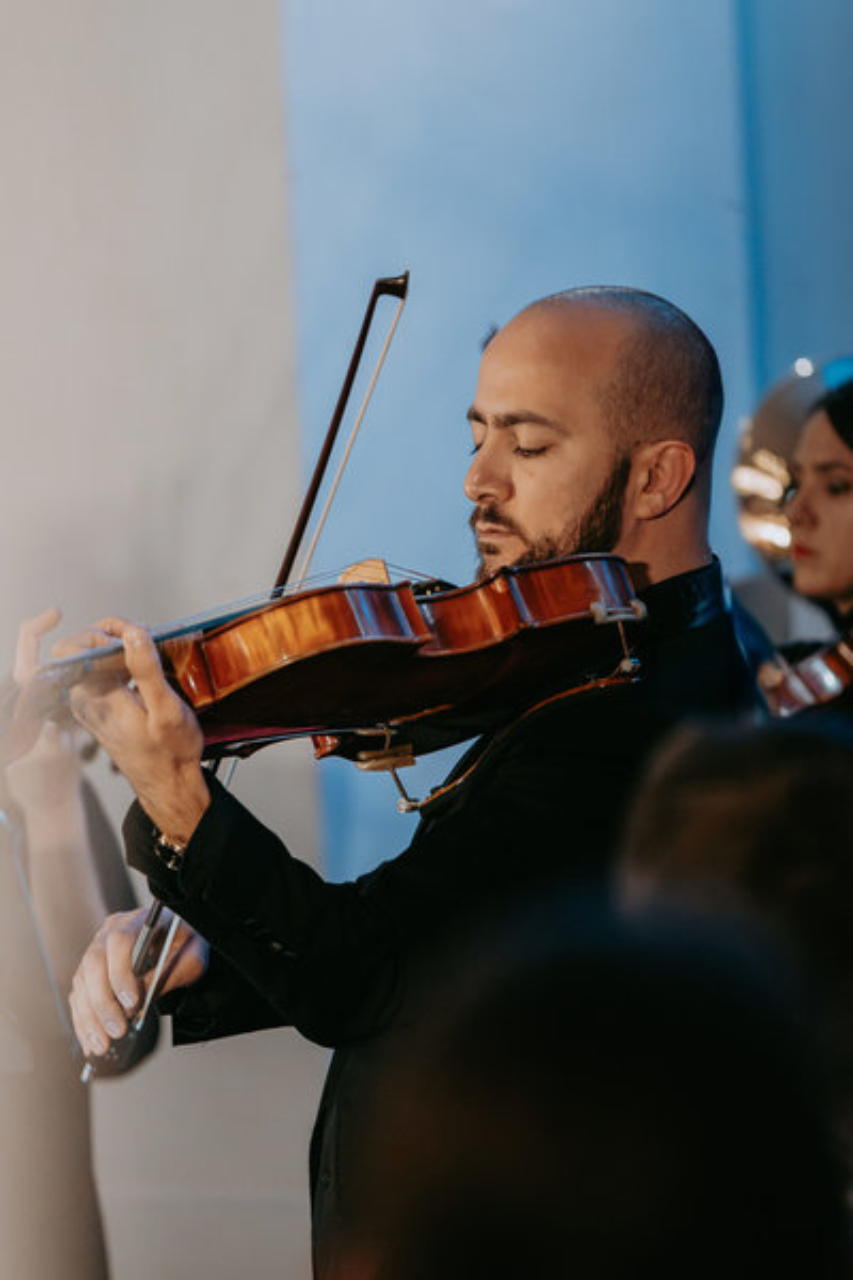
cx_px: 426
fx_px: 10093
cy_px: 640
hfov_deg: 4.8
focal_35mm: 284
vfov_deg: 7.3
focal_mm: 284
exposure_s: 1/400
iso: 8000
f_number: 5.6
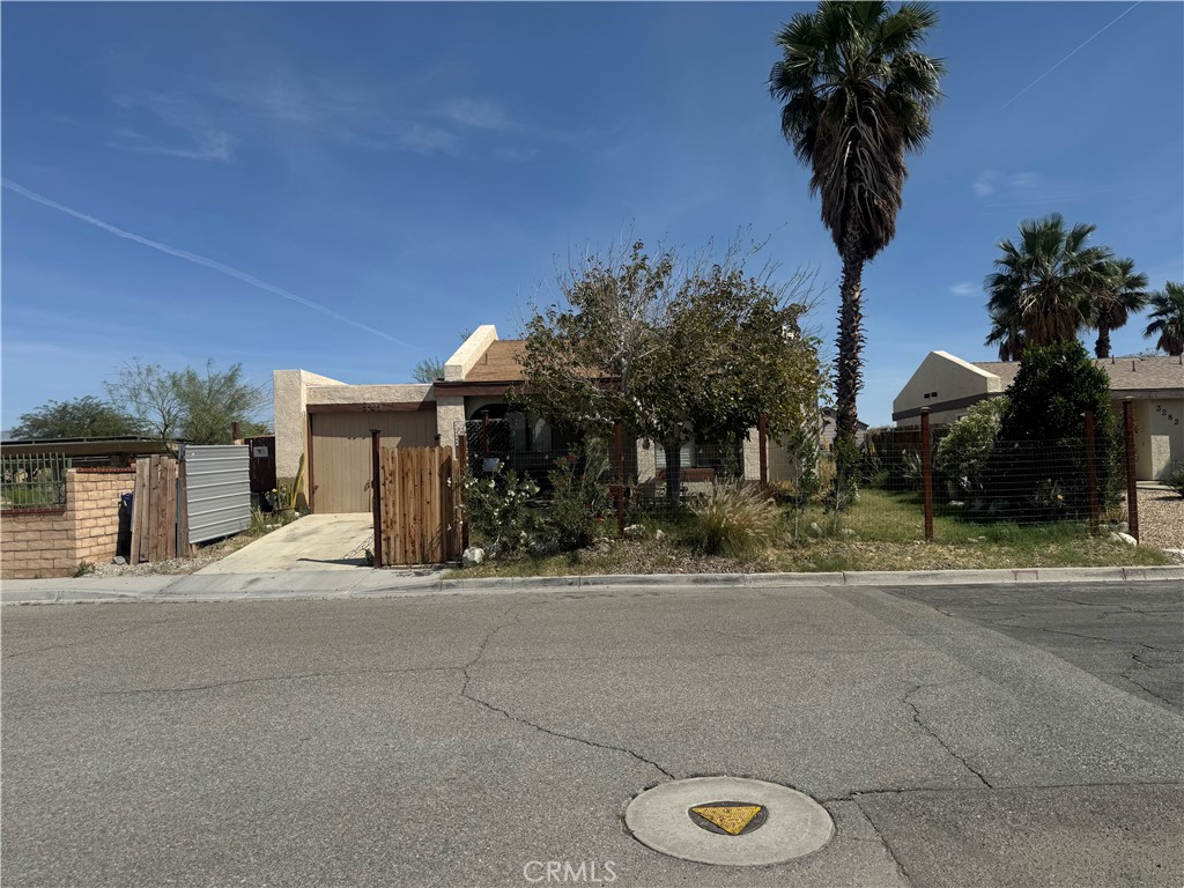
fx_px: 821
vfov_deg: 56.8
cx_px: 592
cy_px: 444
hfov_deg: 71.6
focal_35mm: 24
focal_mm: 6.76
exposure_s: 1/7937
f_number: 1.78
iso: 80
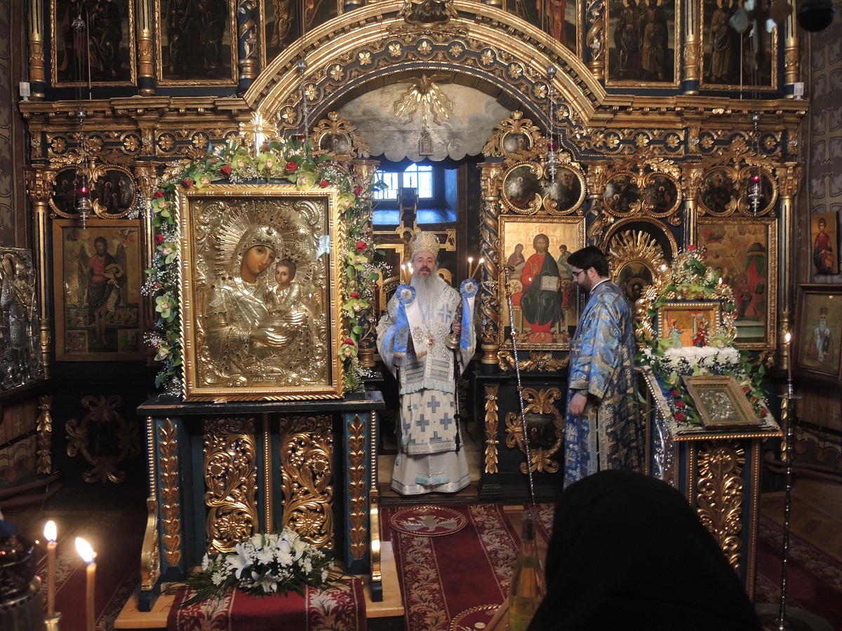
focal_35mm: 28
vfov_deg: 49.7
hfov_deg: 63.4
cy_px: 316
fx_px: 681
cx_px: 421
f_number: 2
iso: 400
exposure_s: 1/30
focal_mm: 6
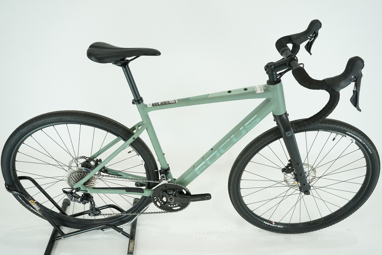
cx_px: 191
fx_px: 329
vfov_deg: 42.3
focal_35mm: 31
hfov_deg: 60.3
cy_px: 128
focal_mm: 31
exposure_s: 1/200
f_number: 5.6
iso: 1600
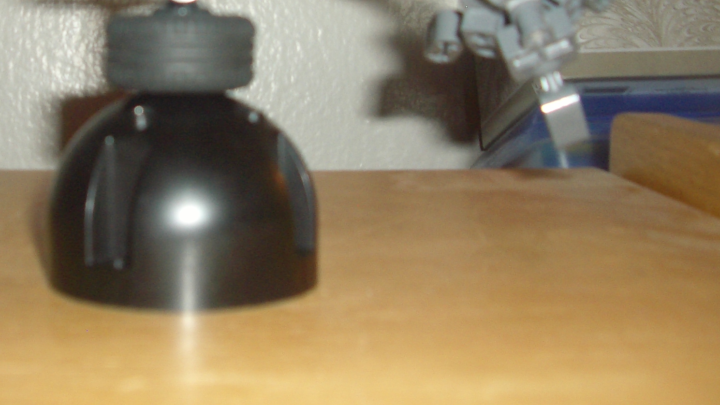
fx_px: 1127
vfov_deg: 19.8
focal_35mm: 59
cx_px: 184
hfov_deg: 34.7
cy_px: 8
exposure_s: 1/60
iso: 100
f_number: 2.6
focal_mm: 5.8
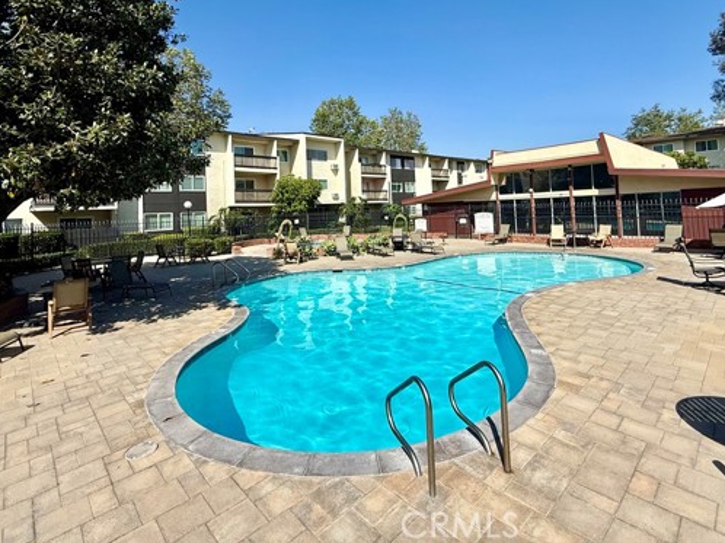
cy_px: 197
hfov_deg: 87.8
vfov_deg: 70.1
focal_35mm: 18
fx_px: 377
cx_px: 367
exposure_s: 1/2976
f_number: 2.2
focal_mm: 2.22
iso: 50
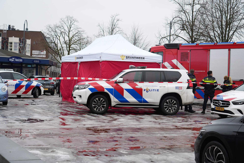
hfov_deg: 34.5
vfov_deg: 23.4
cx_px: 122
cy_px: 82
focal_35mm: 58
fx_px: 393
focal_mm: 58
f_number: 5
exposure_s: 1/200
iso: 500
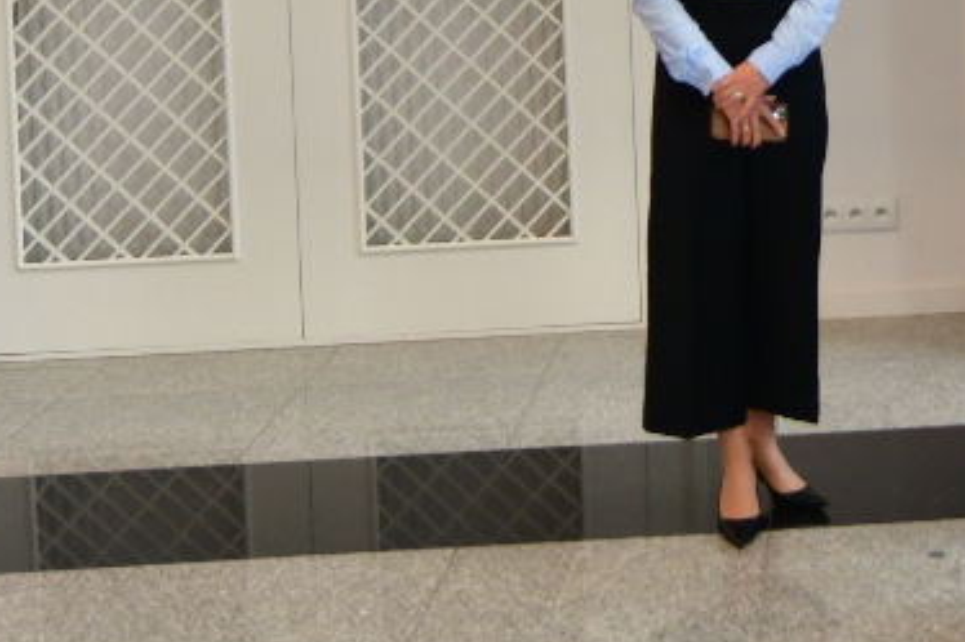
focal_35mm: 78
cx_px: 939
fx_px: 2090
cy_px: -142
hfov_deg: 24.9
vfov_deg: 16.7
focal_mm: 18
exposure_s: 1/125
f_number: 2.8
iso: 560
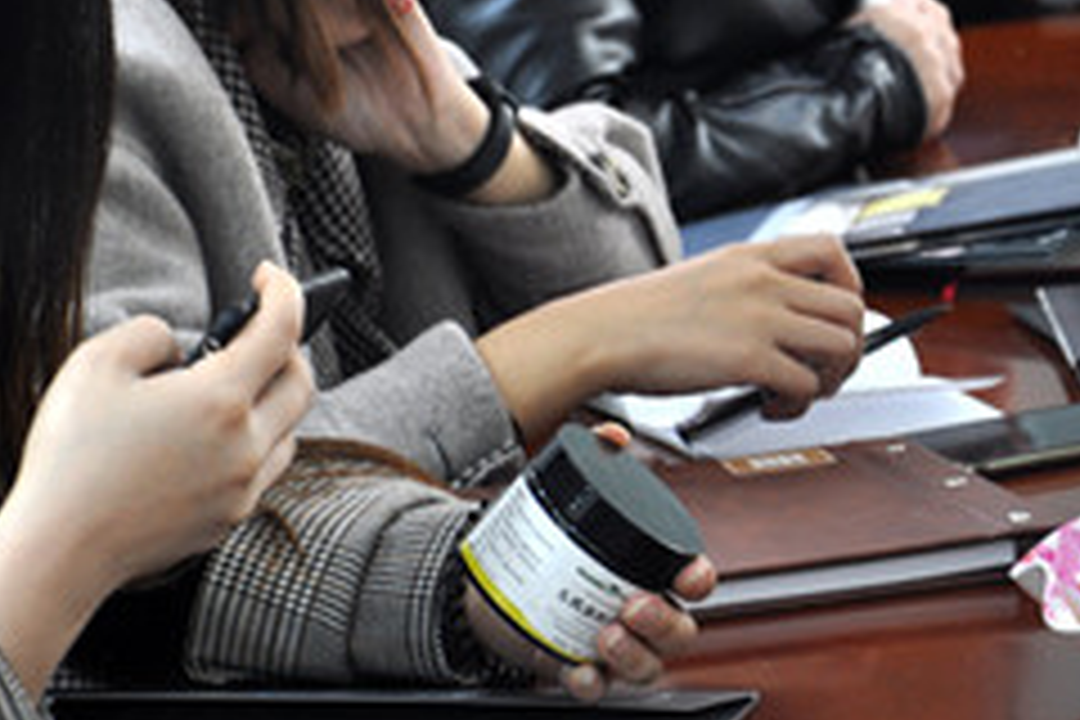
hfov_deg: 10.0
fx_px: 6180
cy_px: 184
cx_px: 392
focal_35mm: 206
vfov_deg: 6.7
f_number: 5.3
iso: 400
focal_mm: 66
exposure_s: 1/4
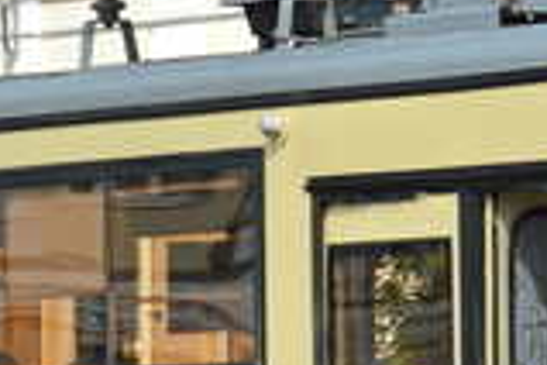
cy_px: 55
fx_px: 8265
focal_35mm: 544
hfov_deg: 3.8
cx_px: 179
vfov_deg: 2.5
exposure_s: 1/400
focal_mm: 48
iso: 100
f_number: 7.1
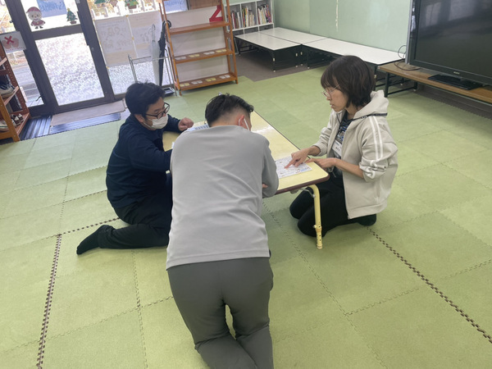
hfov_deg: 67.3
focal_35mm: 26
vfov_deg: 53.1
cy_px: 184
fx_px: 370
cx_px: 246
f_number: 1.6
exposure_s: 1/100
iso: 80
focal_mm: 4.2
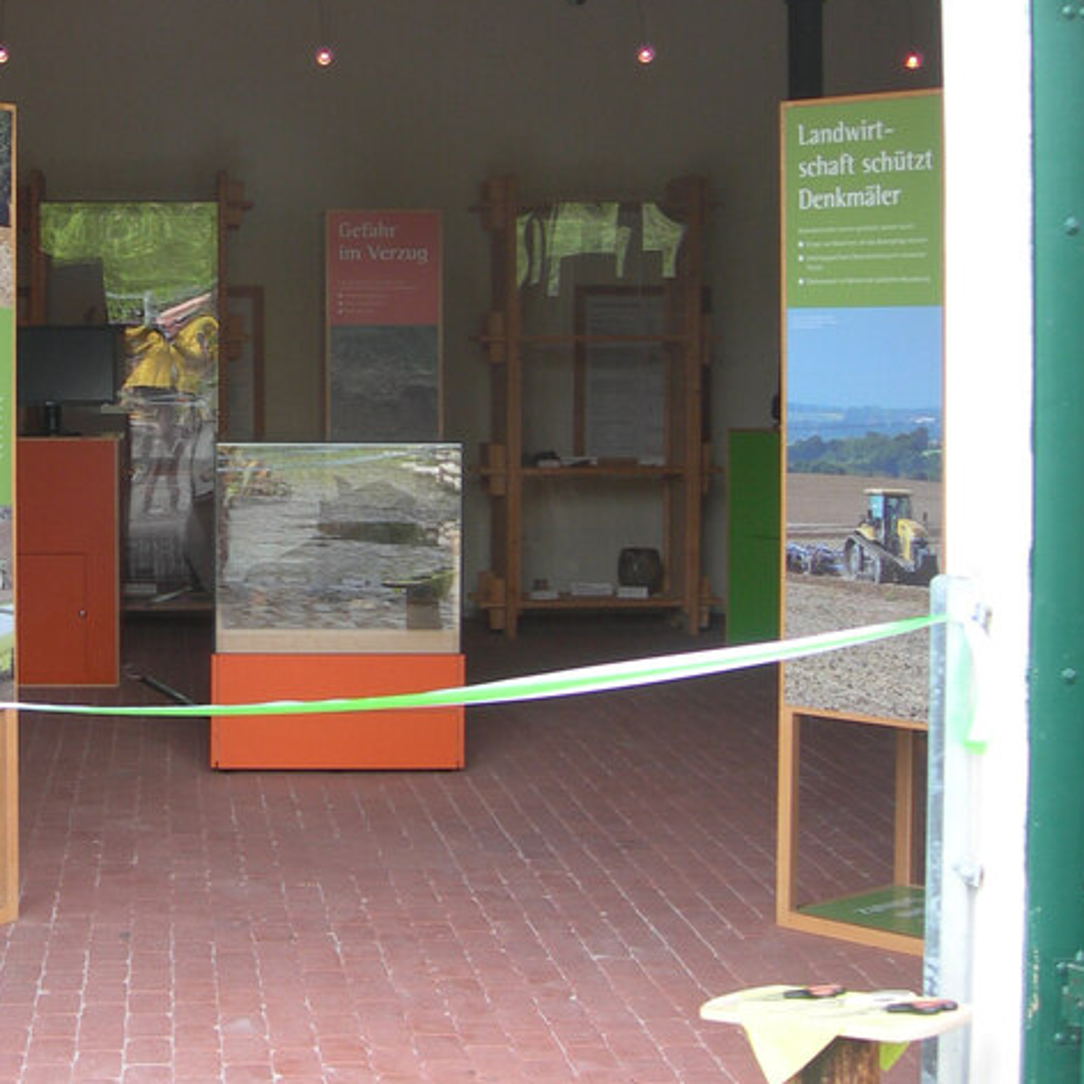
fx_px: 2622
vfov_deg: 23.3
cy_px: 390
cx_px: 225
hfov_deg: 23.0
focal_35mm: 74
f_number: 2.8
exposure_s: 1/78.7
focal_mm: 7.8
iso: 50
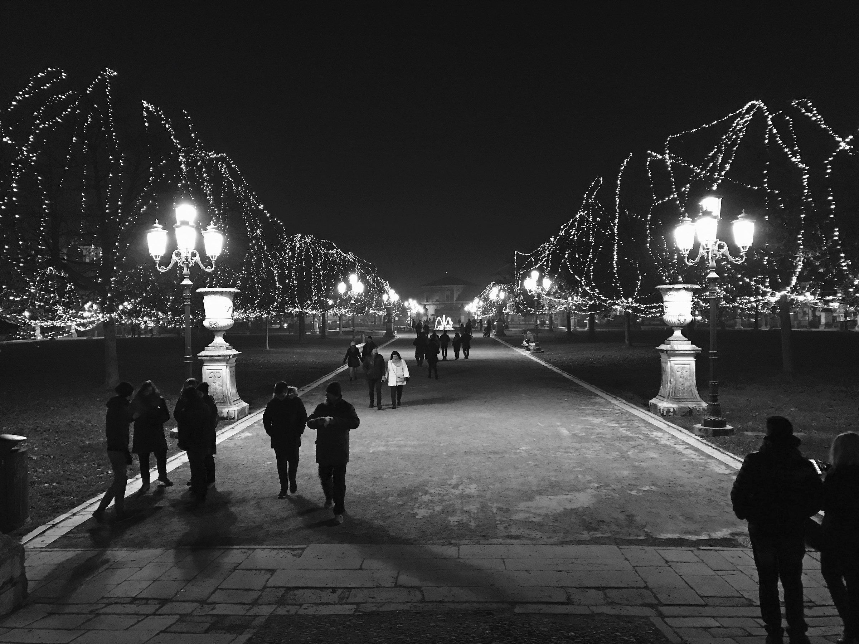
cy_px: 322
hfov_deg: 63.4
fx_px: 695
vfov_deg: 49.7
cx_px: 430
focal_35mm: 28
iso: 100
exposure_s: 1/6
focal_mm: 3.99
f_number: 1.8
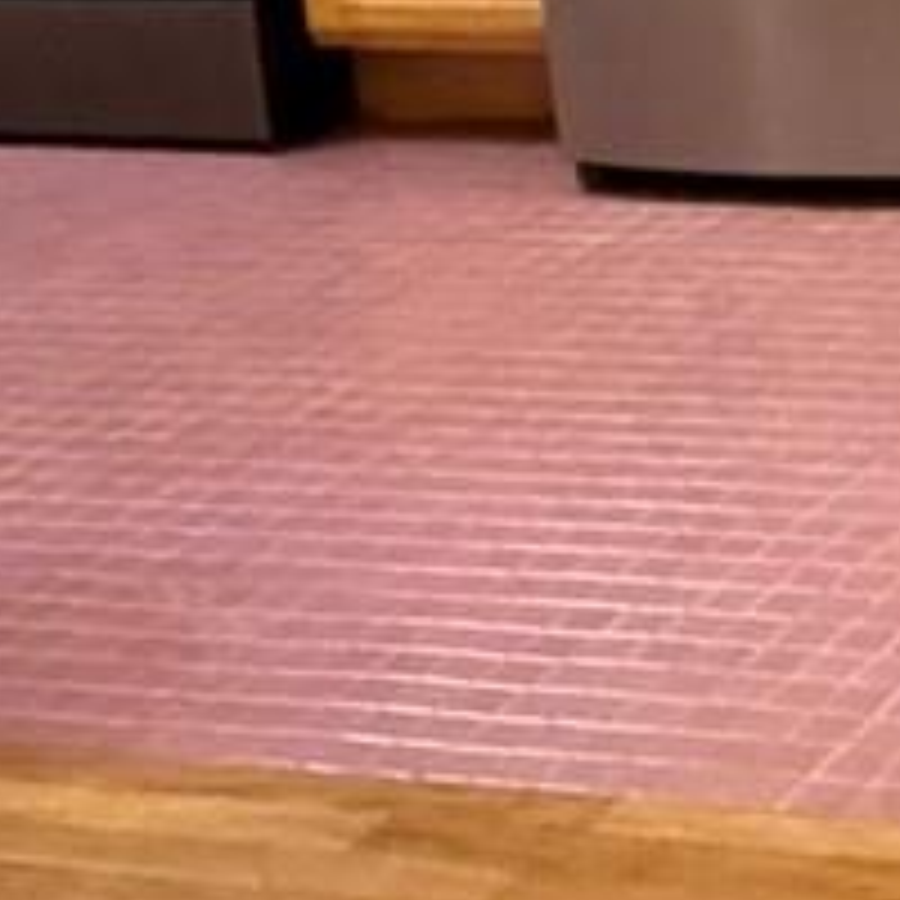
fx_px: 3736
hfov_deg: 12.4
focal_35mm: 127
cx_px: 1692
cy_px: -333
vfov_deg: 13.2
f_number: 2.2
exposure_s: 1/60
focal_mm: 2.22
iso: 1000
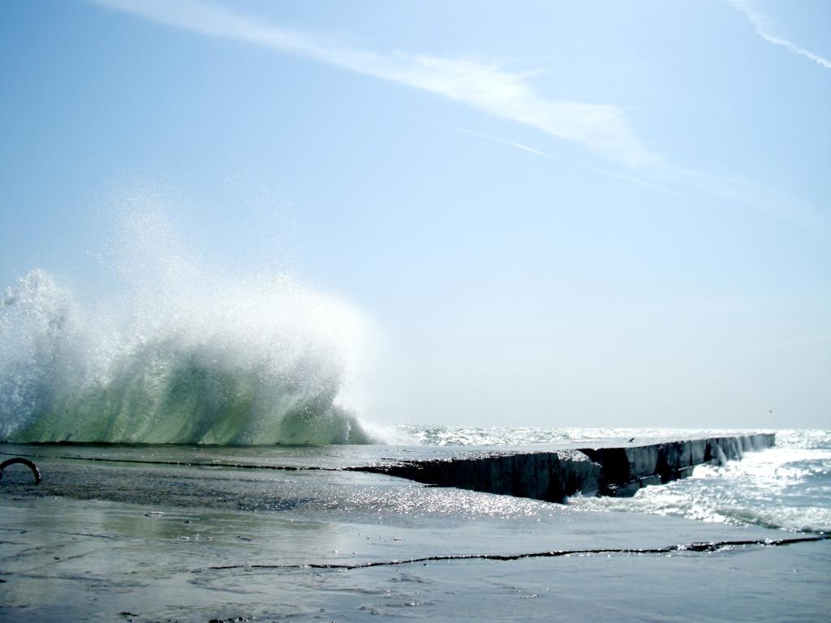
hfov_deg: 50.1
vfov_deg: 38.7
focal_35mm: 37
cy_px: 312
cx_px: 416
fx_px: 888
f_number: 8
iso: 64
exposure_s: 1/364
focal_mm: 7.9
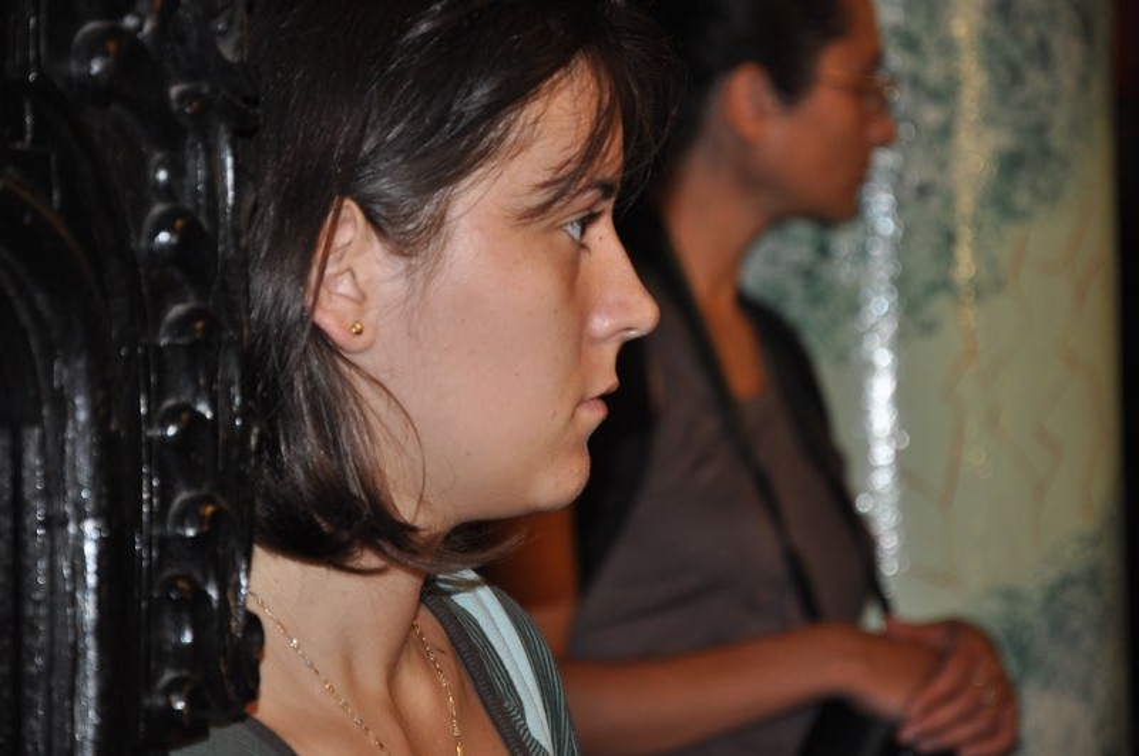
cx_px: 570
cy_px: 378
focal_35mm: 158
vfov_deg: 8.7
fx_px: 4976
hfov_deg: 13.1
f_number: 5.6
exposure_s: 1/60
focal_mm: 105
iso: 640
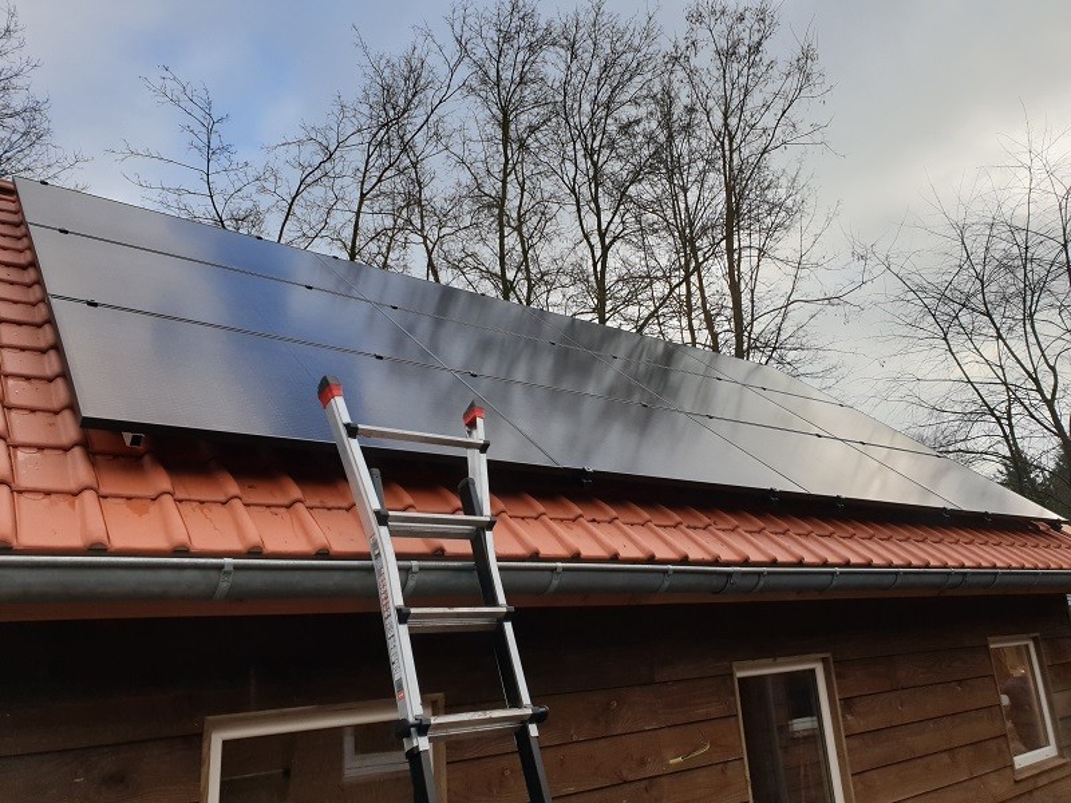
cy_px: 402
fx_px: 804
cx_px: 536
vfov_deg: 53.1
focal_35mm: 26
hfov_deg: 67.3
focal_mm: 4.3
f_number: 2.4
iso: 50
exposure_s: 1/992
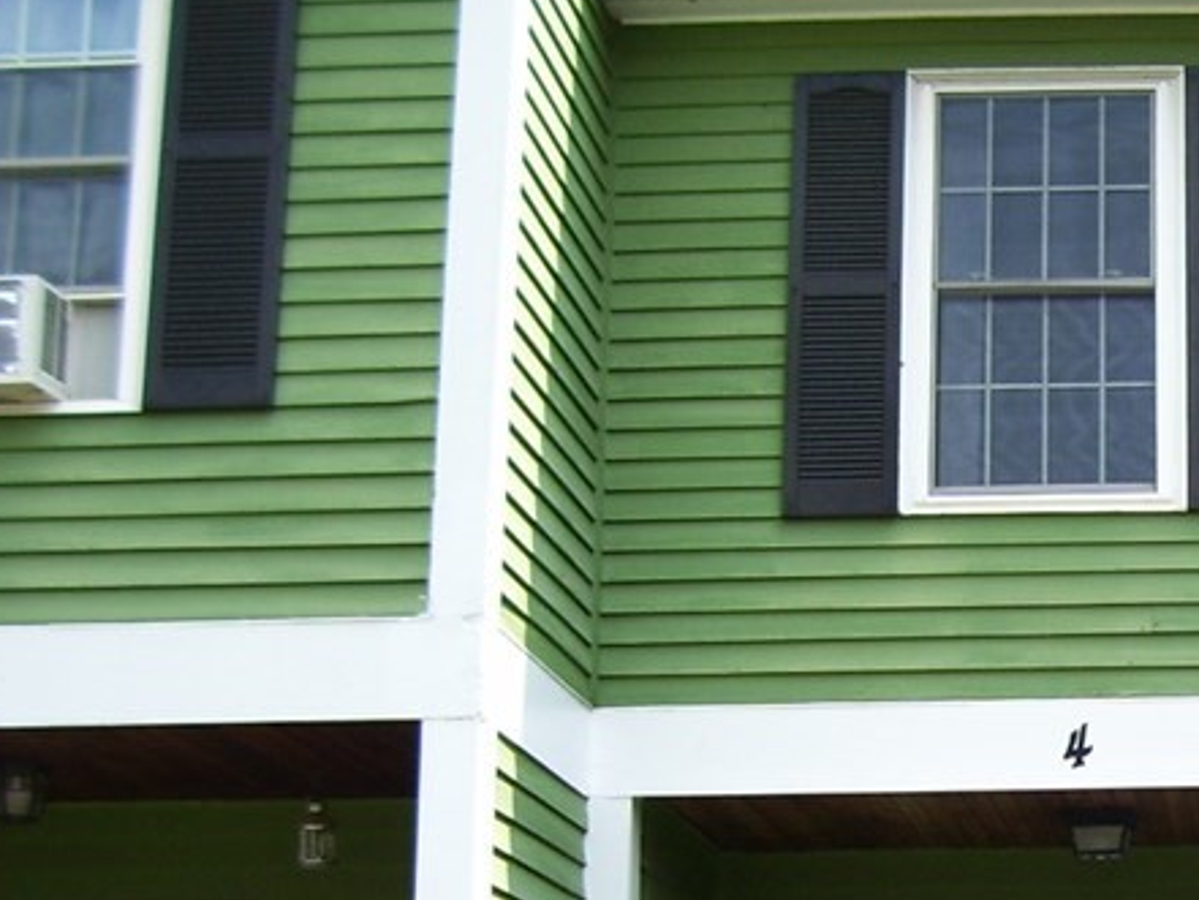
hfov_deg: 23.1
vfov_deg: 18.4
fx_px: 2737
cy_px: 791
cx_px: 1354
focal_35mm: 79
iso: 80
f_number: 2.7
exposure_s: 1/500
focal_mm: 5.6
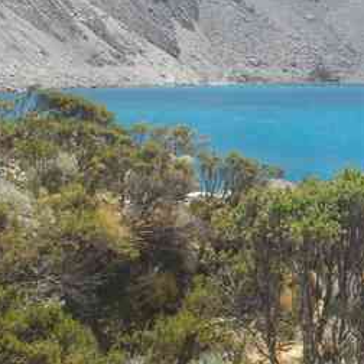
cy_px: 84
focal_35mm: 91
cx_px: 528
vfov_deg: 18.9
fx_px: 1083
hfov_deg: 17.4
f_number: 11
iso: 200
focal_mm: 18
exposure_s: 1/50
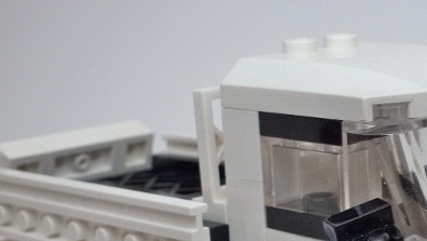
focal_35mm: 99
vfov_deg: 12.0
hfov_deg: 21.4
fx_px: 1121
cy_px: 291
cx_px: 307
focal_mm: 8
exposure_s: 1/6
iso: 400
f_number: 4
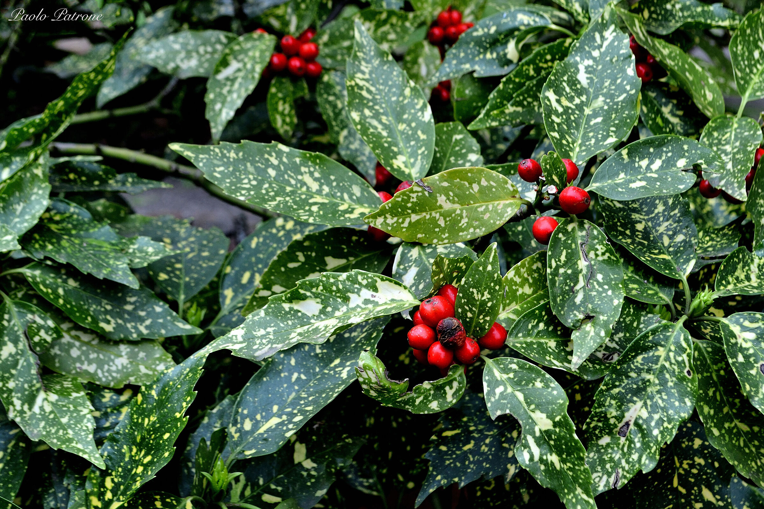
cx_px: 382
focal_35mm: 68
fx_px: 1432
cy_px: 254
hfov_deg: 29.9
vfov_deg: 20.2
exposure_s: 1/200
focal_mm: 45
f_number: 7.1
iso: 400
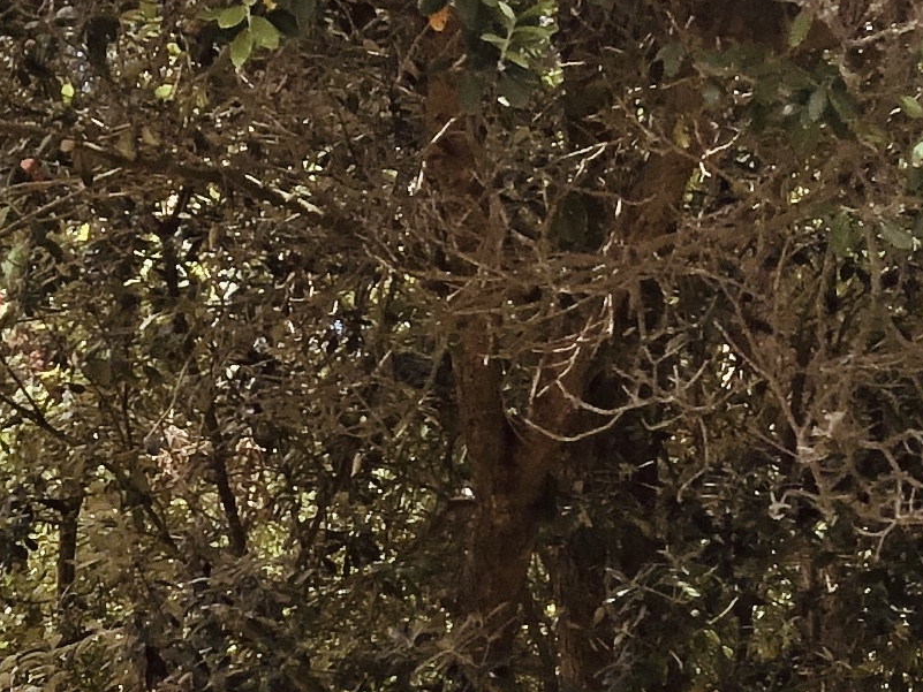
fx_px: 3760
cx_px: -499
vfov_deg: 9.6
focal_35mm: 141
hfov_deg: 13.2
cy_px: 1541
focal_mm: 3.99
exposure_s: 1/827
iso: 20
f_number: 1.8
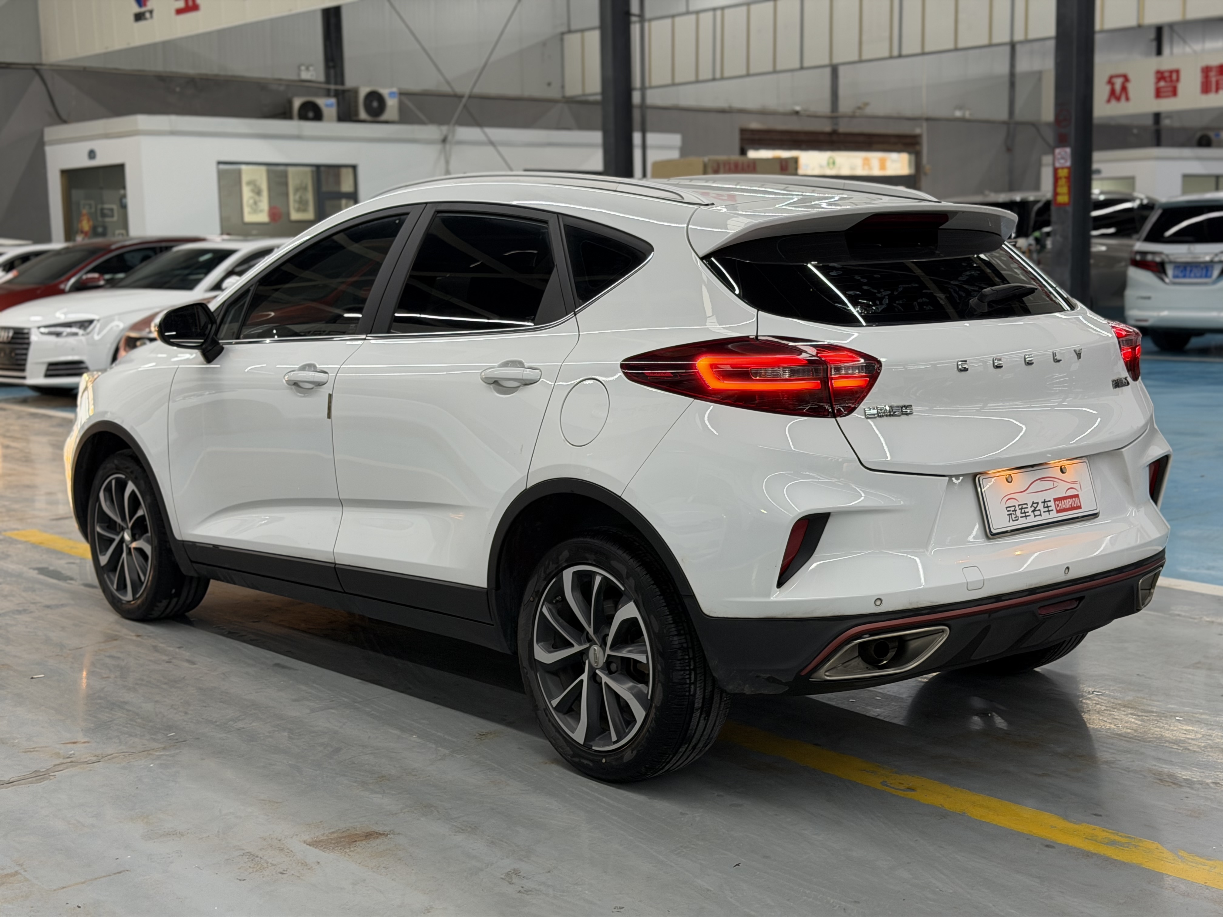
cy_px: 458
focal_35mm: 48
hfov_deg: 39.7
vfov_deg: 30.3
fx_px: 1696
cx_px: 612
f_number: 1.78
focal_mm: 6.76
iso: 100
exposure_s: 1/60
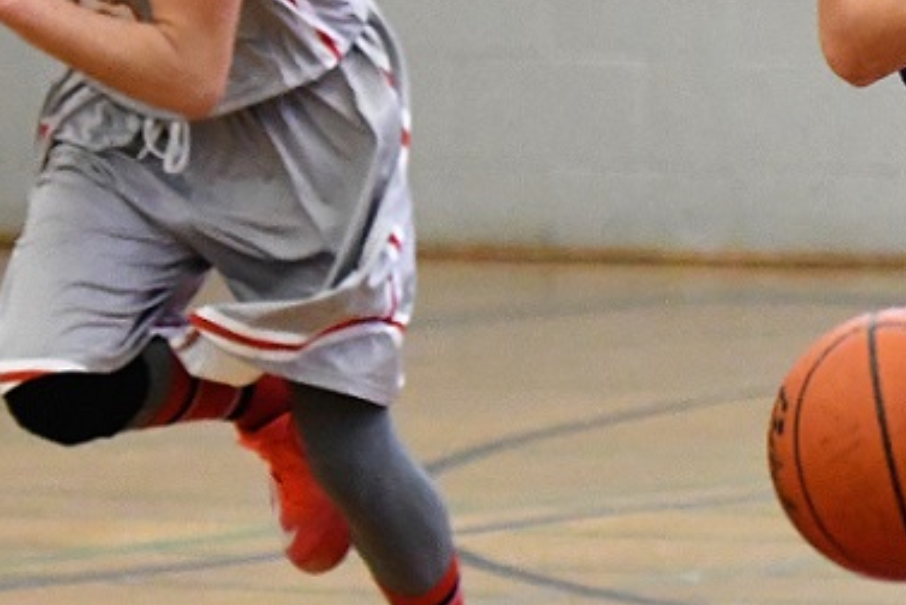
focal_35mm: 520
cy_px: 199
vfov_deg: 2.7
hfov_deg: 3.9
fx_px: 13088
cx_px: 1381
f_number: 2.8
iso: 5600
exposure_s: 1/1000
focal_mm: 105
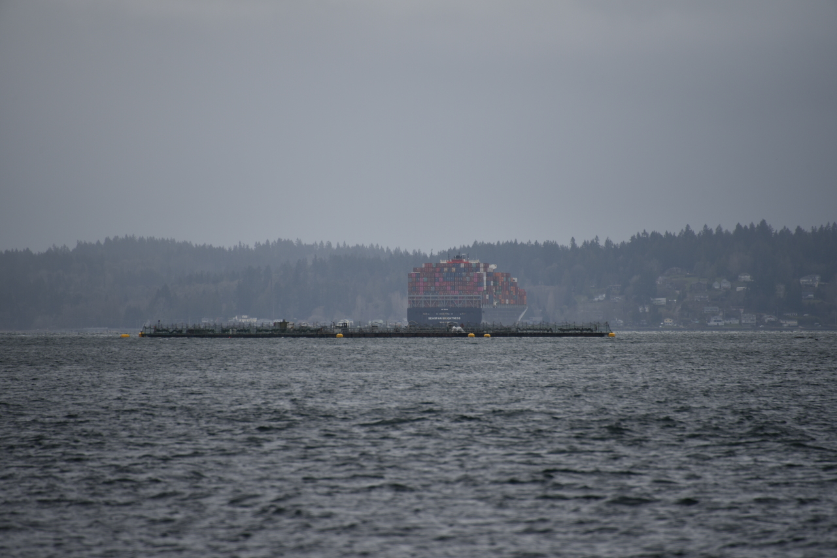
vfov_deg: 4.6
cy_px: 279
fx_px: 6976
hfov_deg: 6.9
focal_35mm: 300
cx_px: 418
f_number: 5.6
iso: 110
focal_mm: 300
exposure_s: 1/640
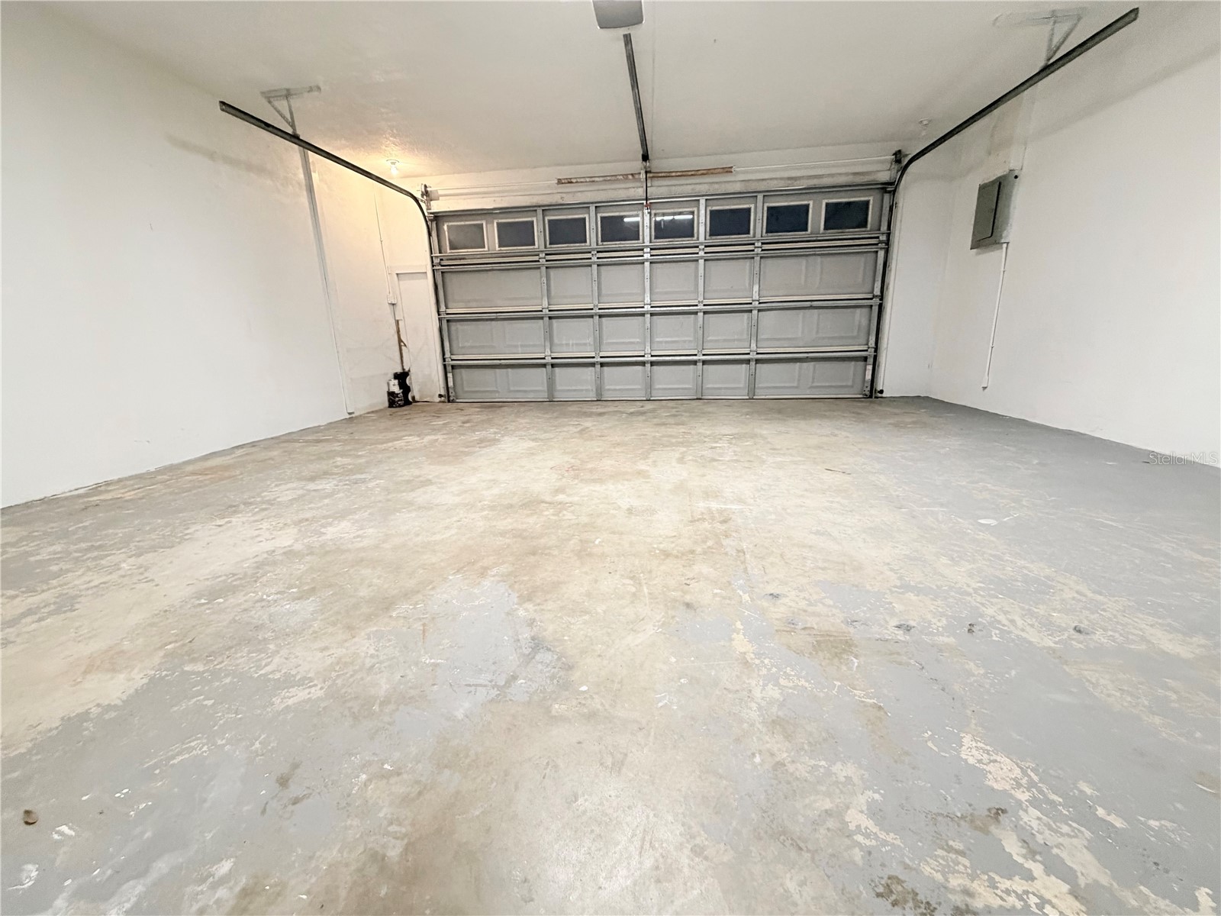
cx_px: 610
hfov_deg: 102.1
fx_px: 494
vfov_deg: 85.7
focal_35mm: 14
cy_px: 458
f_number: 2.2
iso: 400
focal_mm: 2.22
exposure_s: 1/60
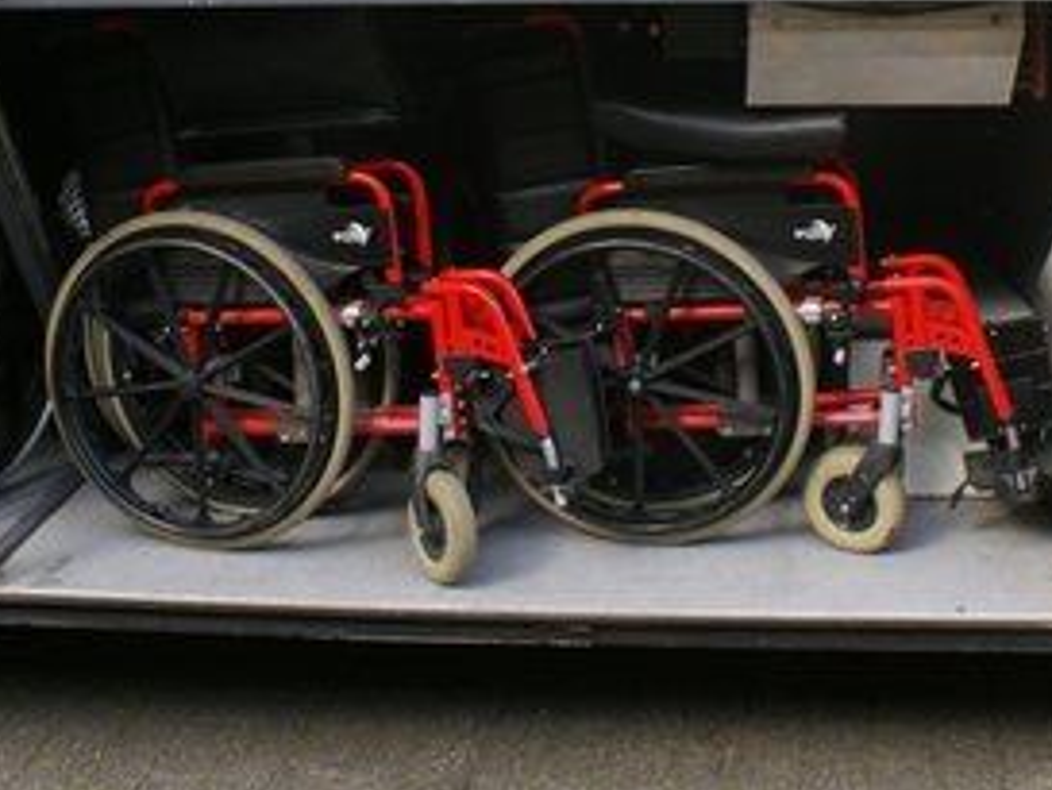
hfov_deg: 33.8
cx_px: 509
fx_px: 1733
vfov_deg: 25.1
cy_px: 123
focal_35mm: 57
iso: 100
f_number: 7.1
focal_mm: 18
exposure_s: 1/60
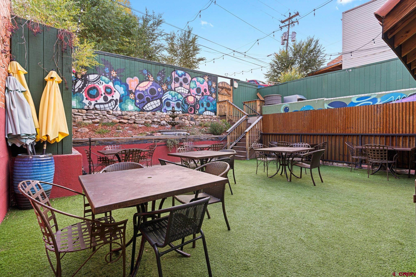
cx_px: 208
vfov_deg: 73.7
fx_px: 185
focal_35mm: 16
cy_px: 138
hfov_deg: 96.7
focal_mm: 16
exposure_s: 1/4
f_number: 8
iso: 200
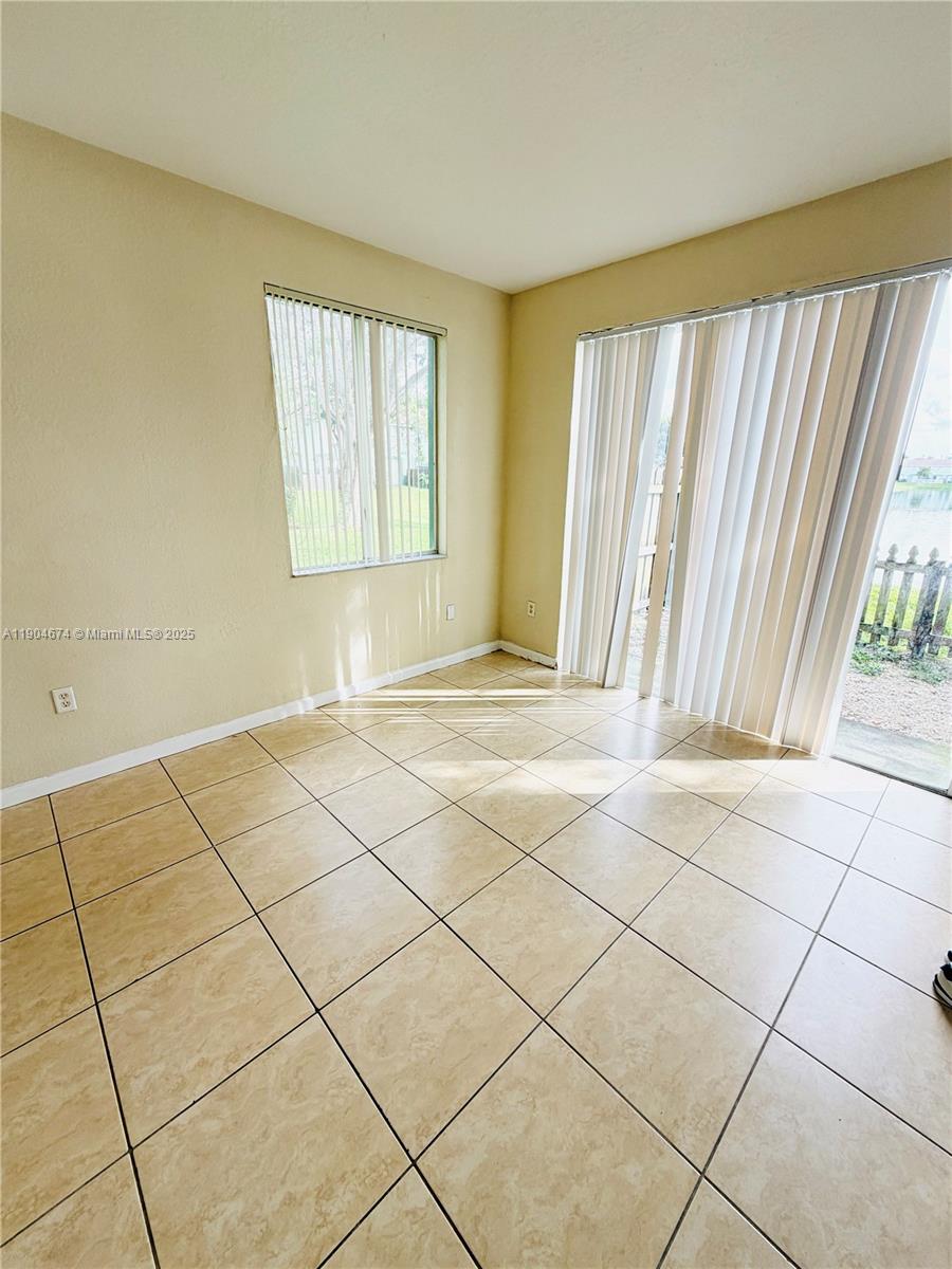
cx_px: 476
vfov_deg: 102.1
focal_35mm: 14
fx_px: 513
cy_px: 634
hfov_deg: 85.7
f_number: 2.2
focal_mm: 2.22
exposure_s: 1/121
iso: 50
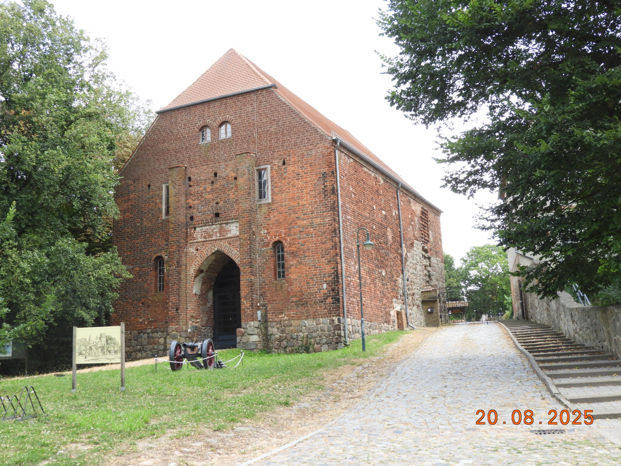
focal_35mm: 40
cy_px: 233
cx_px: 310
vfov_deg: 36.0
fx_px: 718
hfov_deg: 46.8
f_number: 3.8
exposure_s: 1/125
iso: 100
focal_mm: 7.2
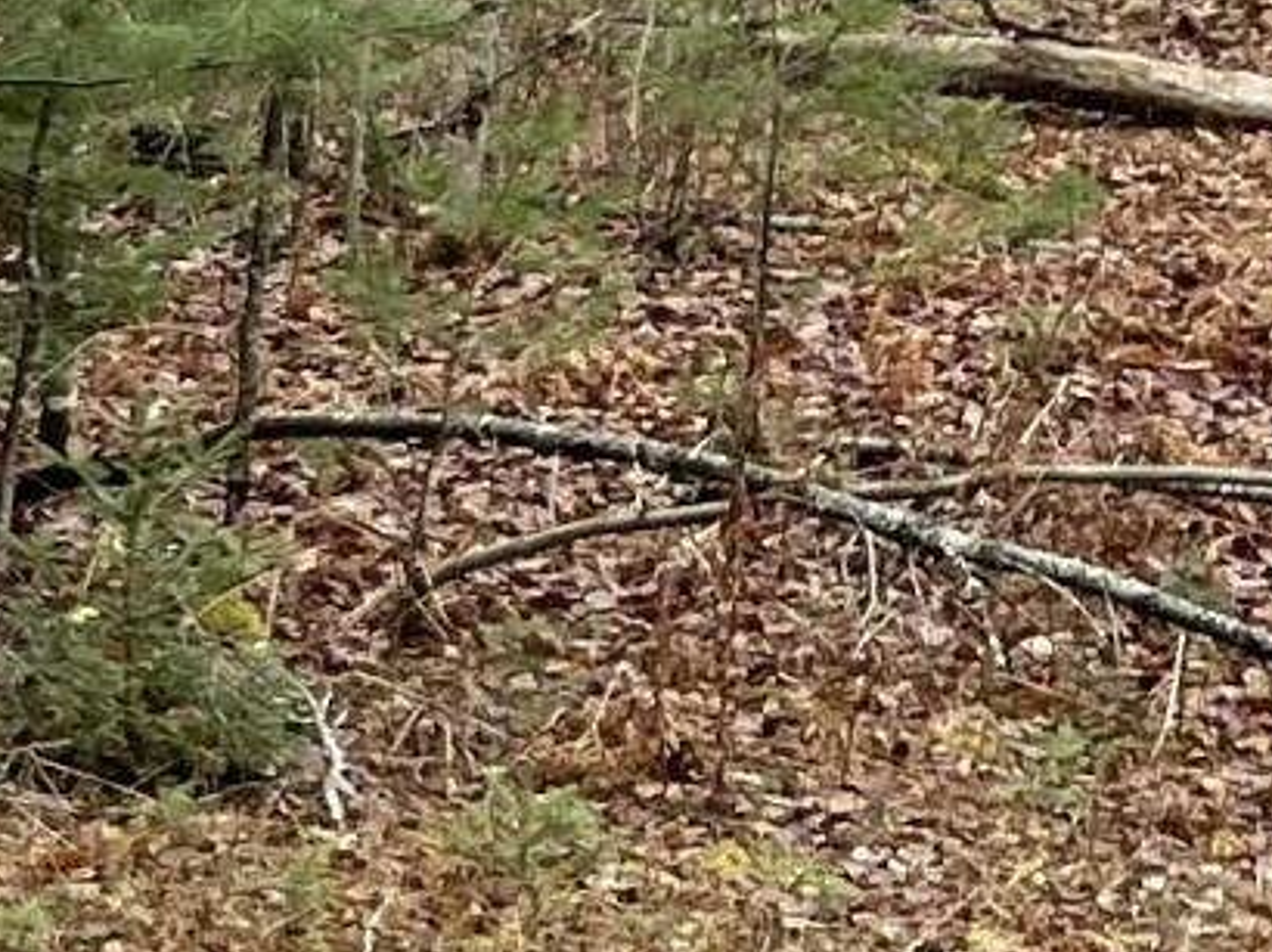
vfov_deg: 8.1
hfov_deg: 9.0
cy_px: 208
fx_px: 6721
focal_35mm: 183
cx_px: -2367
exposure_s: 1/262
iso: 32
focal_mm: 5.1
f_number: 1.6
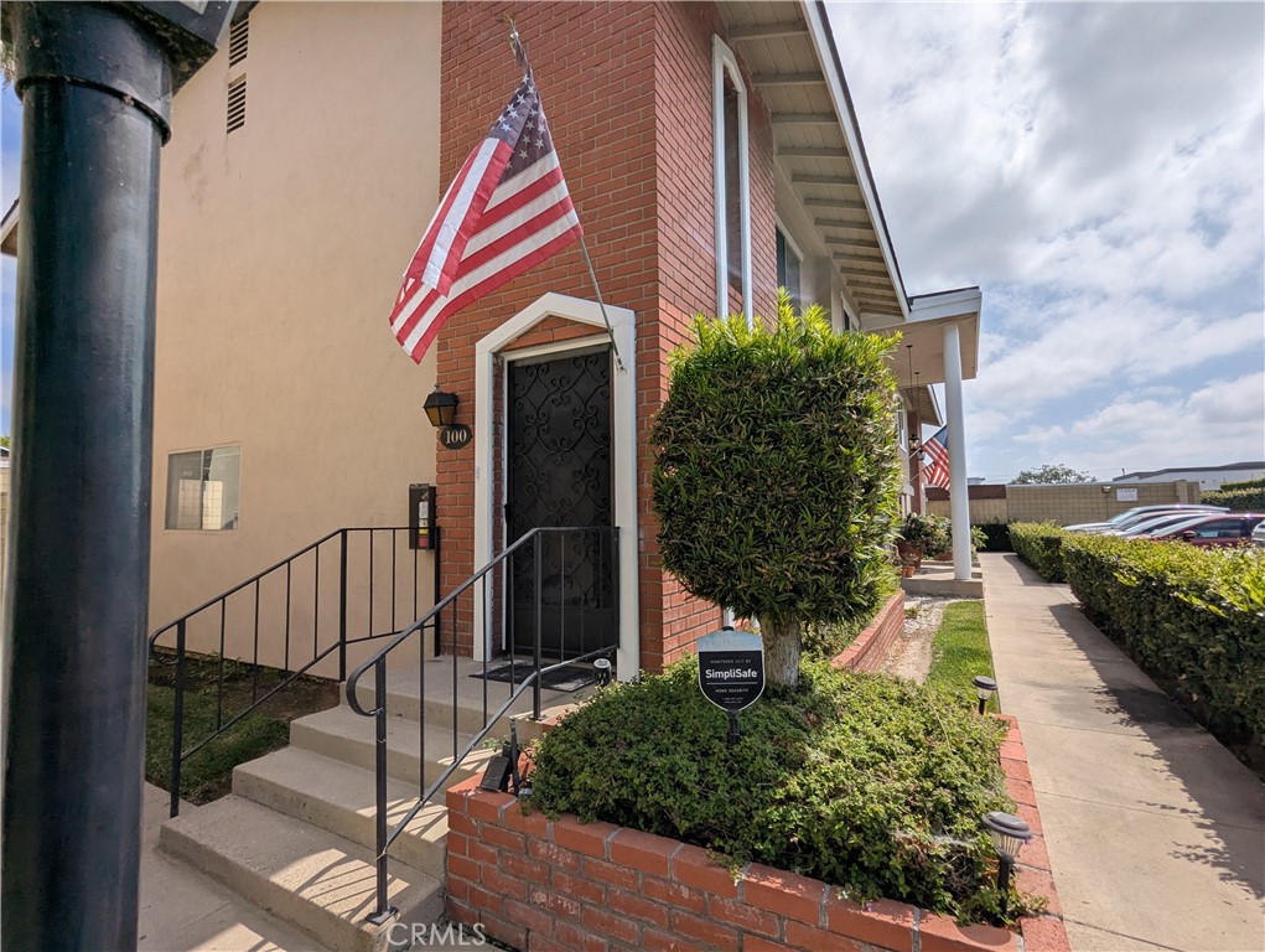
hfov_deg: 94.4
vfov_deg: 78.2
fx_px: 585
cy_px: 476
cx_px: 632
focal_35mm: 16
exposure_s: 1/4219
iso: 48
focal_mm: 2.35
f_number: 2.2
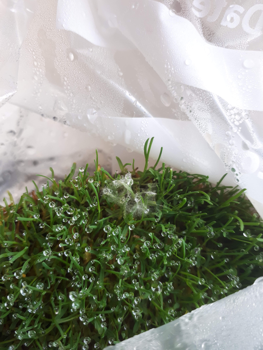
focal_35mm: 27
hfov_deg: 51.4
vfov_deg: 65.3
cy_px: 175
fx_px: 274
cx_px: 132
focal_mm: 3.6
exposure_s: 1/33
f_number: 1.9
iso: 100
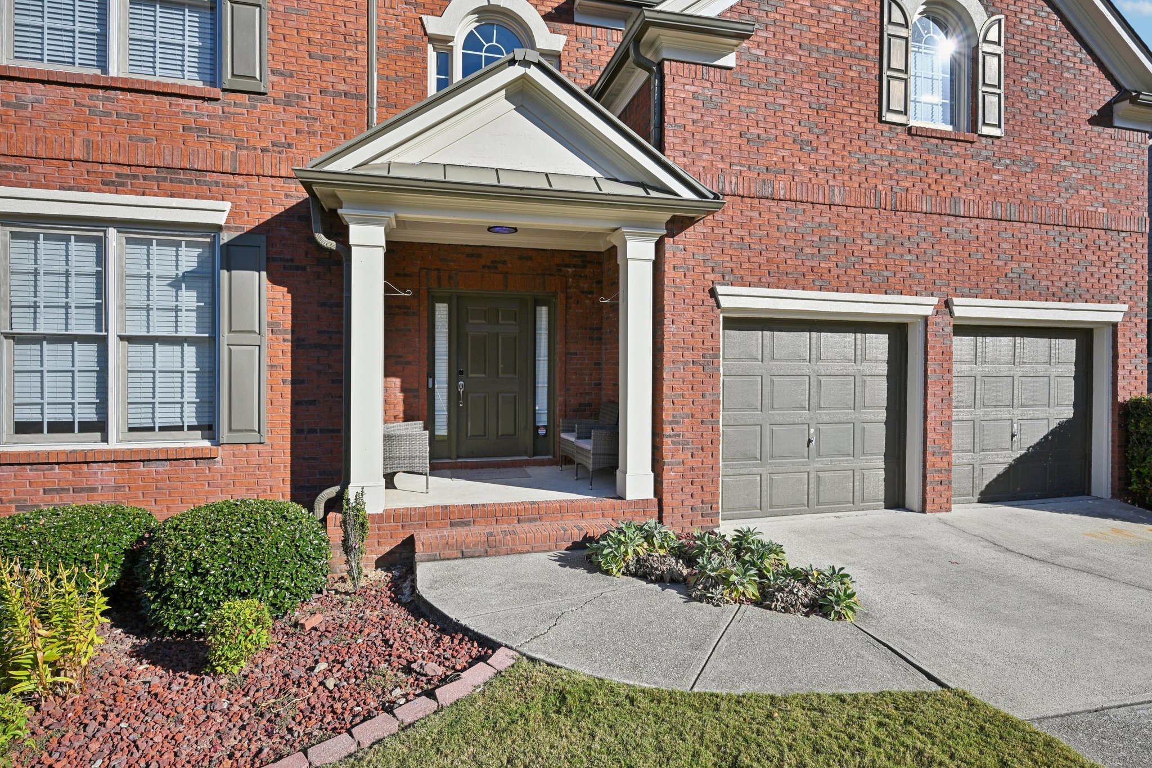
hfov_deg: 88.4
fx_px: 592
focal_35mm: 18
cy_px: 384
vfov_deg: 65.9
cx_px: 576
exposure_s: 1/320
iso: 100
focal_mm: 18.5
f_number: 8
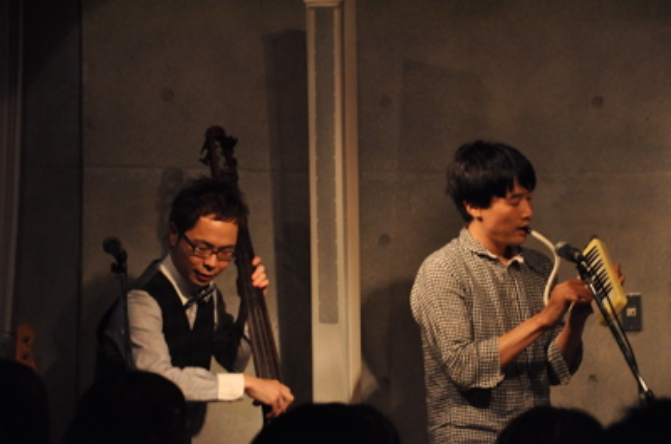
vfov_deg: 12.1
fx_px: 2093
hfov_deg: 18.2
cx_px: 336
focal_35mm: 112
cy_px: 222
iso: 2500
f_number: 5.3
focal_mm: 75
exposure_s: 1/30
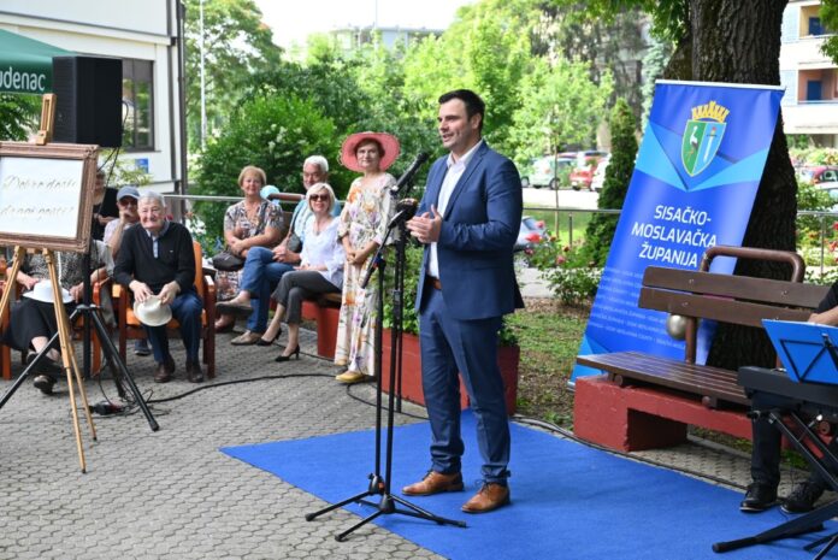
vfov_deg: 25.6
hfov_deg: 37.5
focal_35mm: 53
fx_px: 1234
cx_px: 419
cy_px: 280
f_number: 5
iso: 200
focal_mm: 53
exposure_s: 1/250
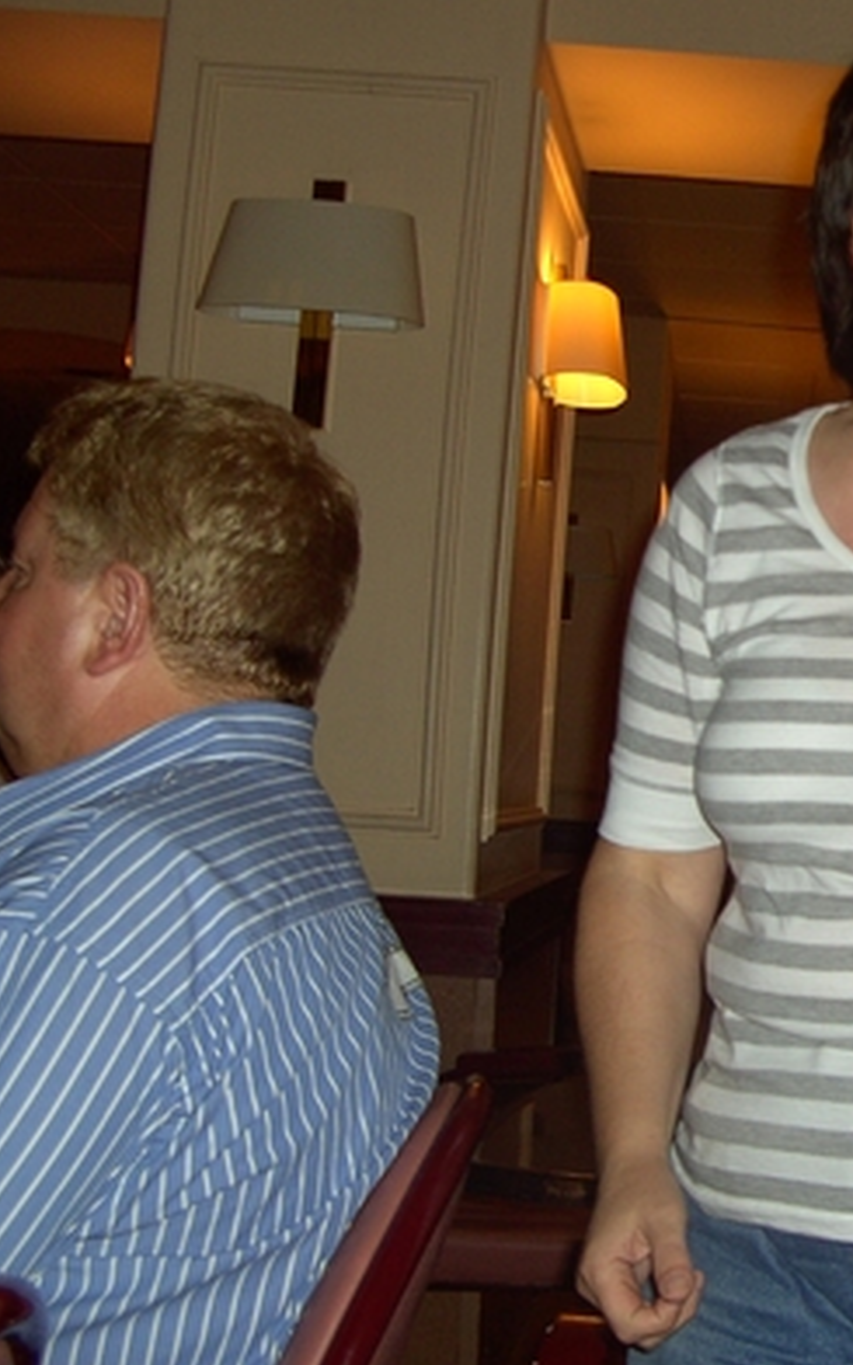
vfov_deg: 34.0
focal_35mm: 60
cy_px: 655
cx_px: 1010
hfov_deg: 20.3
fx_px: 2232
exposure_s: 1/50
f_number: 2.8
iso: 64
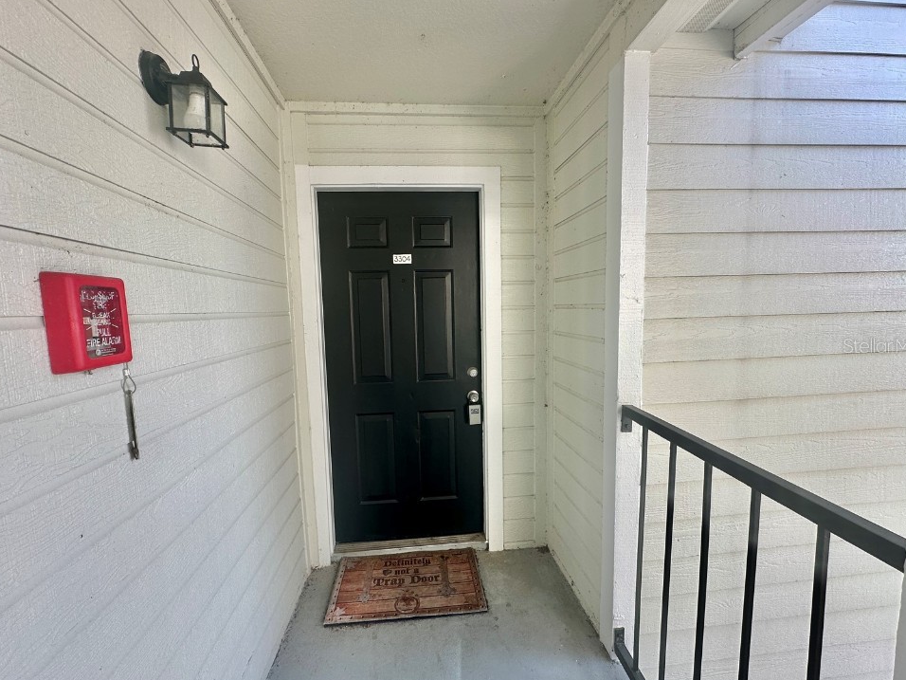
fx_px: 393
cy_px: 345
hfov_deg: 98.2
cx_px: 447
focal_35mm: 15
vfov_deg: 81.7
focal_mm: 2.22
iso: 40
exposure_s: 1/99
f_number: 2.2
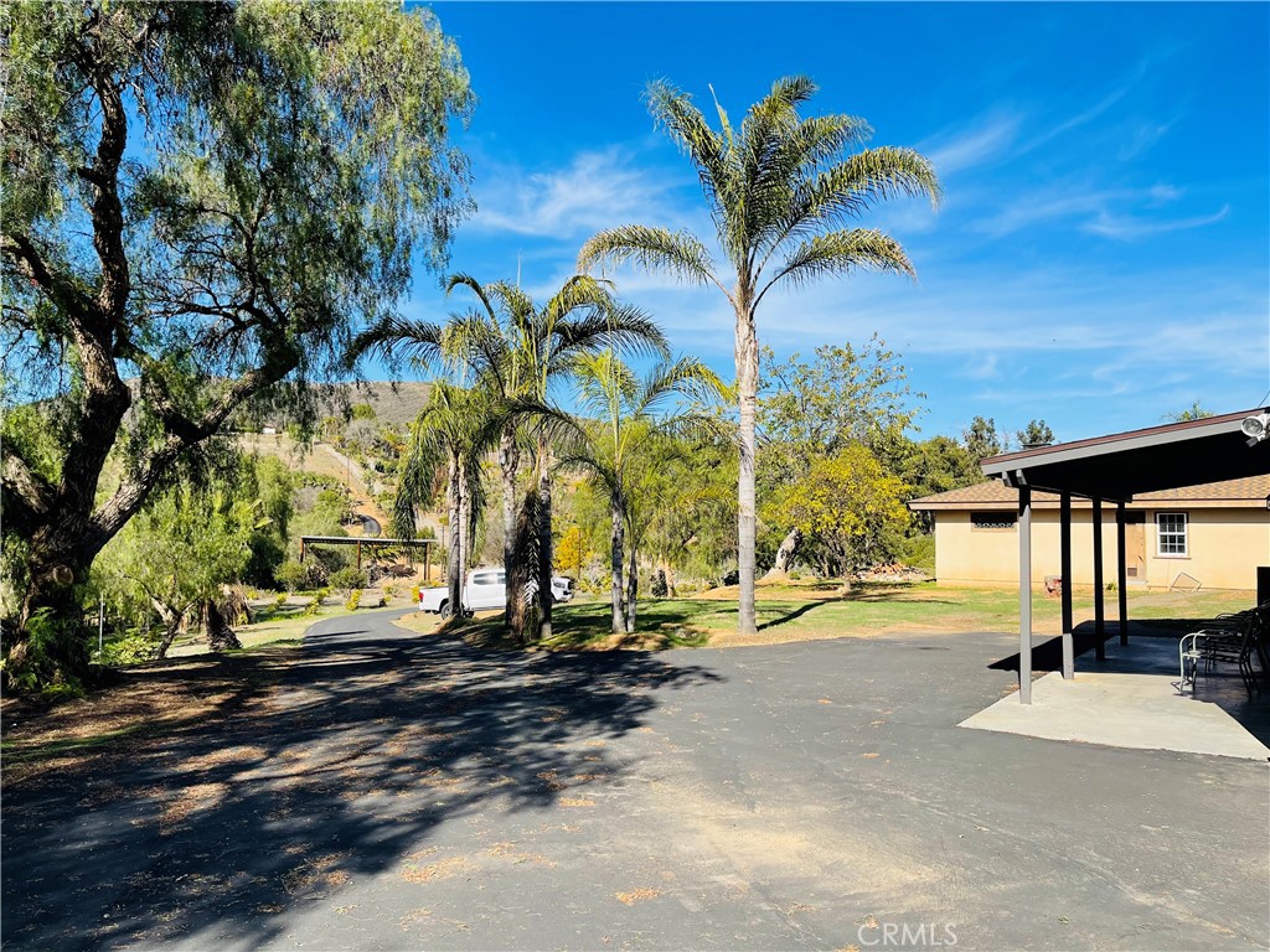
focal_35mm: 26
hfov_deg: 67.3
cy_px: 476
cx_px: 635
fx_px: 954
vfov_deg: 53.1
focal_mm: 5.1
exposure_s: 1/3086
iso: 32
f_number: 1.6
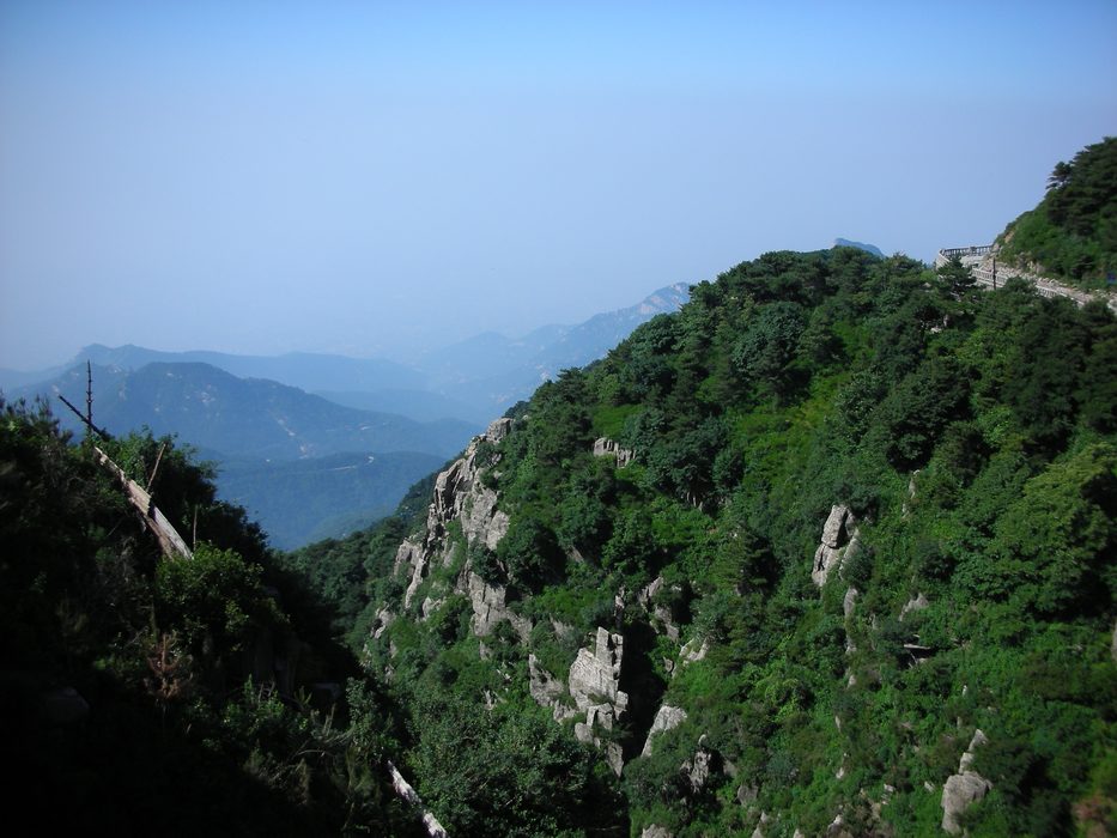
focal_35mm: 35
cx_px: 558
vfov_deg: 40.7
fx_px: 1130
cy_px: 419
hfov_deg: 52.6
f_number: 8.5
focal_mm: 5.8
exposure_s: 1/99.6
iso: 50
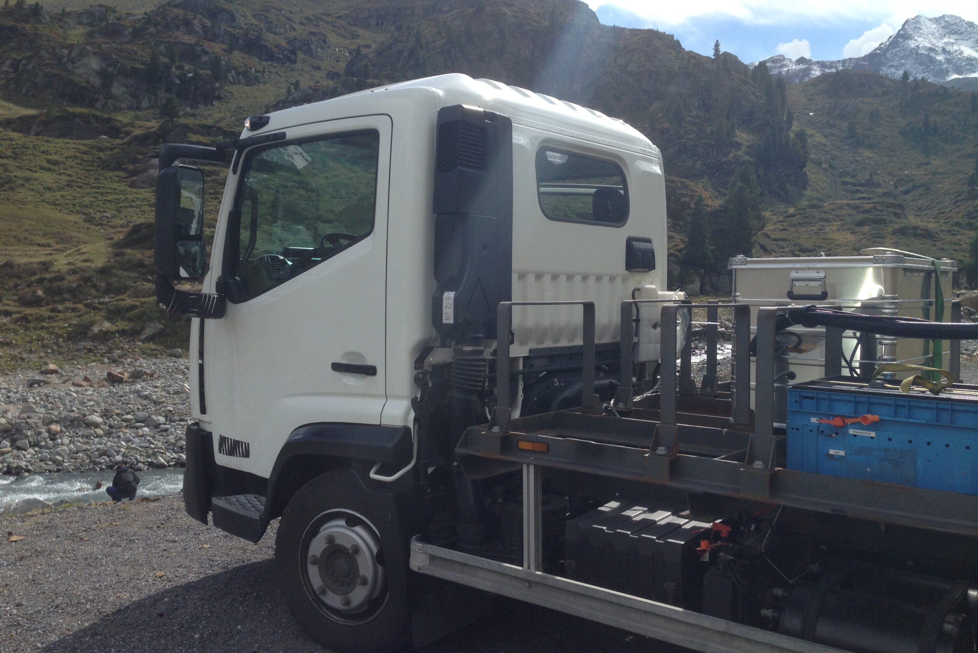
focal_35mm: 35
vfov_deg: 37.9
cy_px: 315
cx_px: 480
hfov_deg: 54.4
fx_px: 951
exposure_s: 1/1695
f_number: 2.4
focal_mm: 4.12
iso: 50
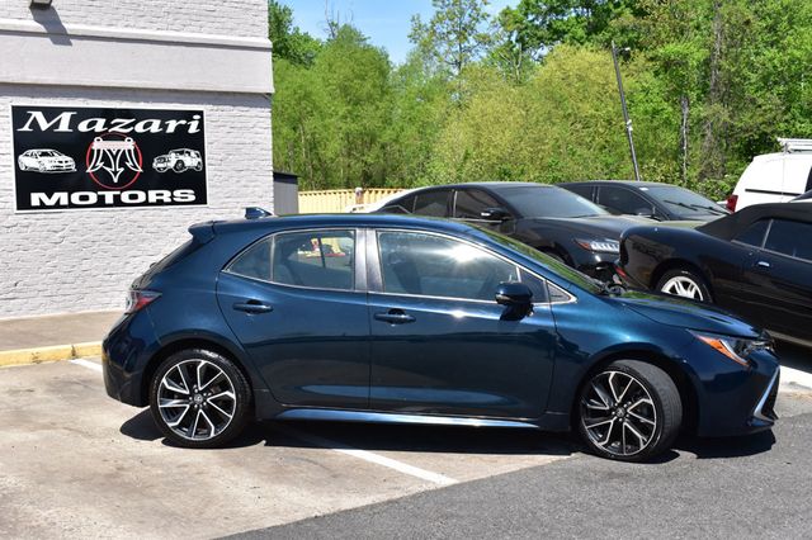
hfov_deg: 41.1
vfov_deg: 28.0
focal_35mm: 48
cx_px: 406
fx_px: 1082
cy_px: 270
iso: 400
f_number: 11
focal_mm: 32
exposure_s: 1/500
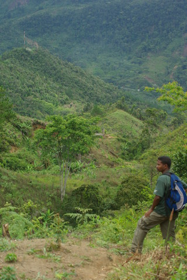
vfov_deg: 27.0
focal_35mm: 75
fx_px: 584
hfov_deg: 18.2
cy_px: 140
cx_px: 94
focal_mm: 50
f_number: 6.7
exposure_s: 1/180
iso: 100
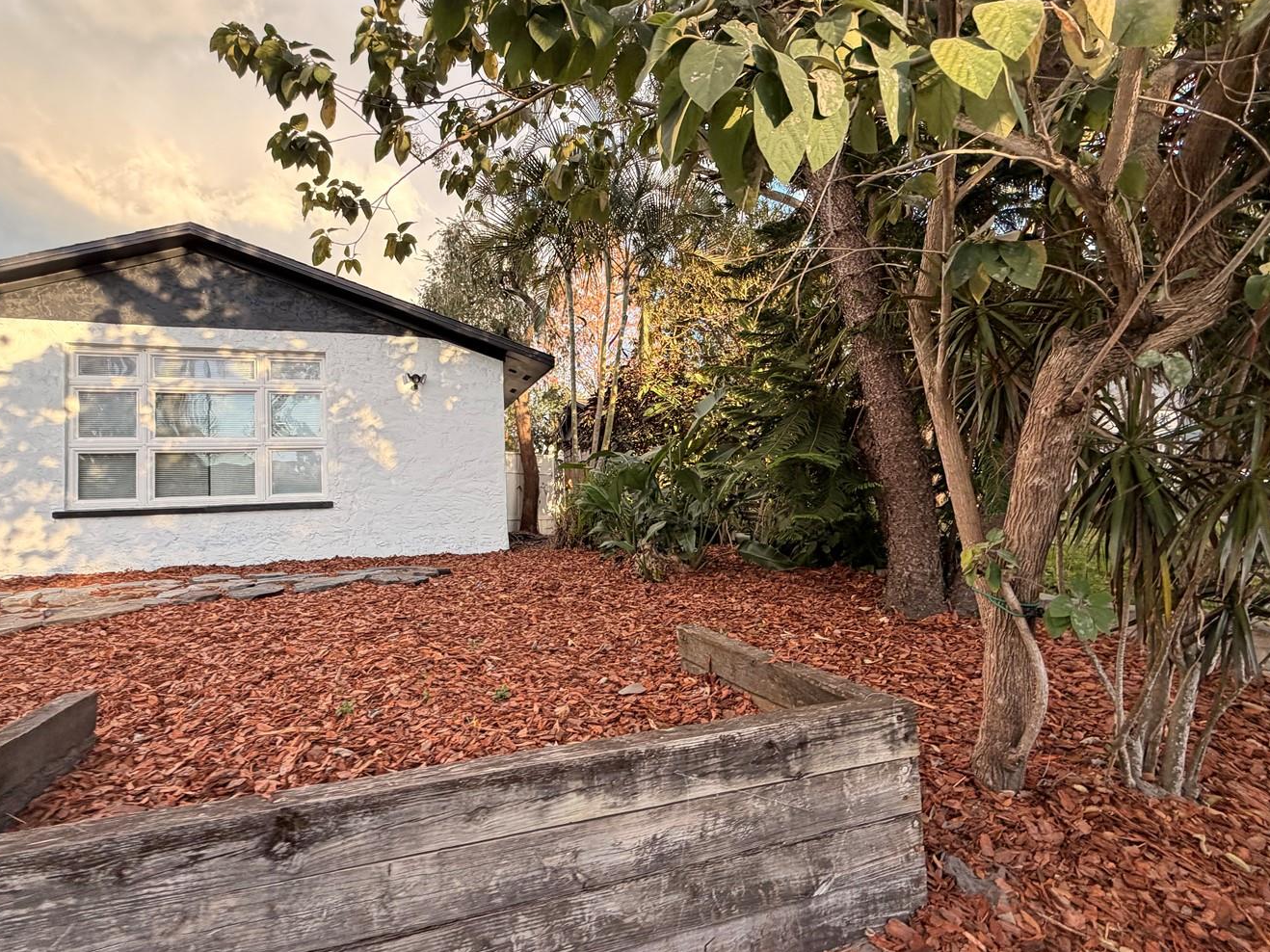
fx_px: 624
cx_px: 589
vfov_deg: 74.7
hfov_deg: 90.9
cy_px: 470
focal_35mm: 17
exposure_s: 1/156
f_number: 2.2
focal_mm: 2.22
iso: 40
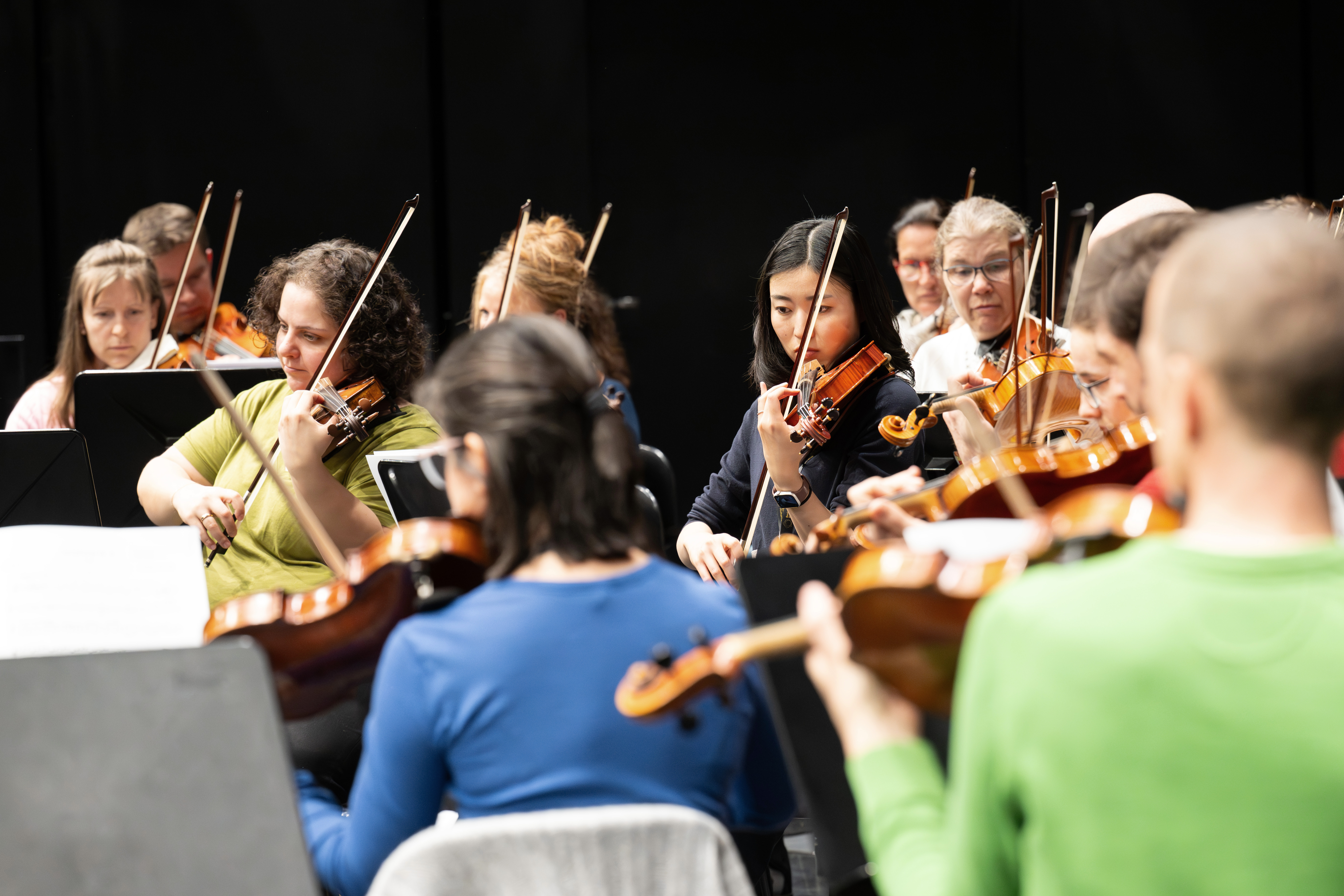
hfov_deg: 14.8
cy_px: 447
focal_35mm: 139
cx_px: 656
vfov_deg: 9.9
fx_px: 5189
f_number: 4.5
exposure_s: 1/200
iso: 5000
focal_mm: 135
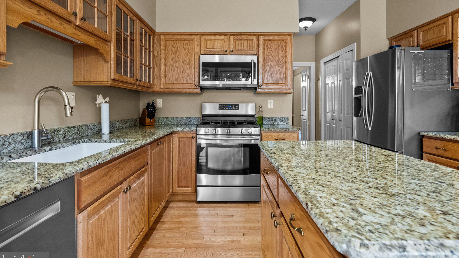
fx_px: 231
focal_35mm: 19
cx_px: 230
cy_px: 114
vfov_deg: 58.2
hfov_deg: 89.6
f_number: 8
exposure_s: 1/20
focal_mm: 18
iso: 2000
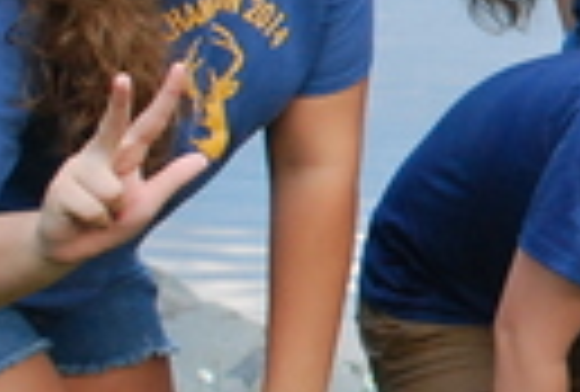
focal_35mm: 201
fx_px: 3250
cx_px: 1160
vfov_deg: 6.9
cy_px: -11
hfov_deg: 9.5
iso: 800
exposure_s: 1/320
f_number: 4.2
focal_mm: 24
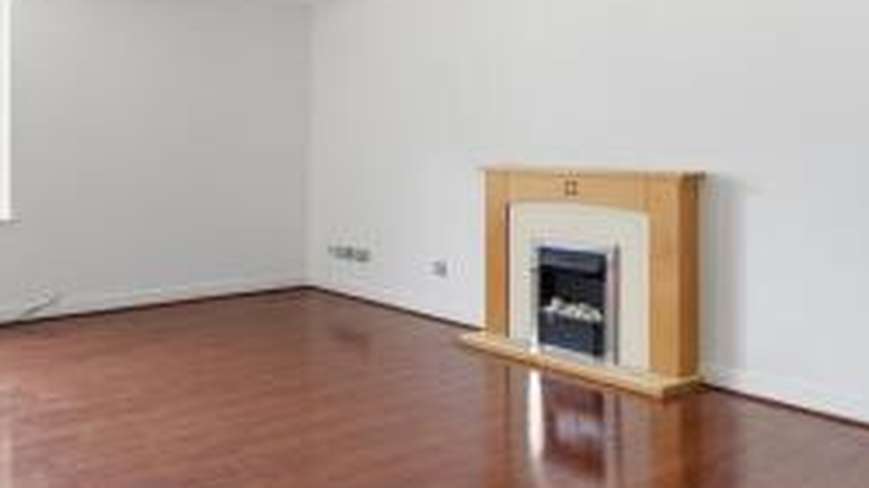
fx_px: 783
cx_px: 181
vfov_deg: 34.1
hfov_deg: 54.3
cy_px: 138
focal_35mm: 34
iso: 250
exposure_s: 1/15
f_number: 8
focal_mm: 17
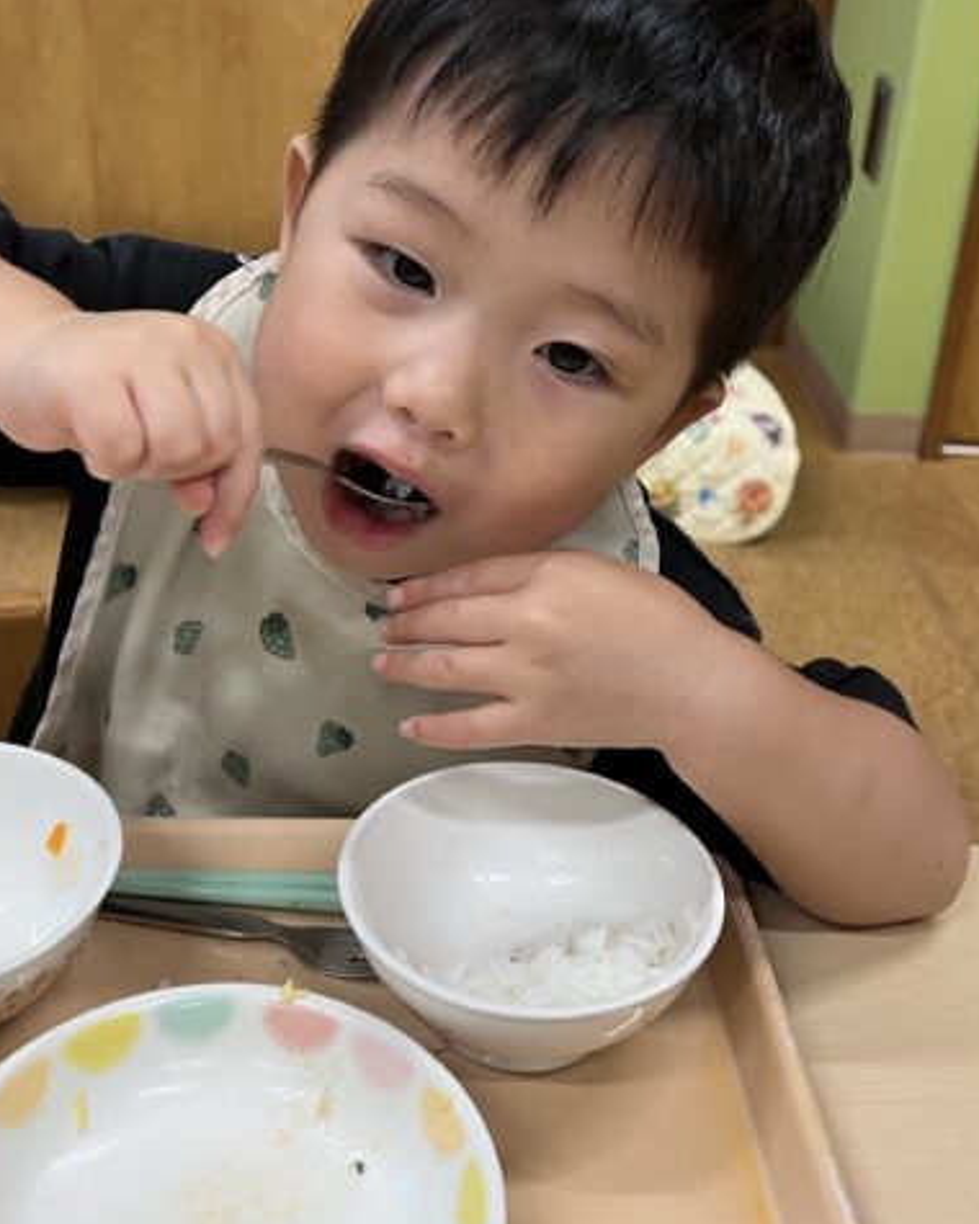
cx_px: 428
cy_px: 510
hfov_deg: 36.4
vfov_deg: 44.6
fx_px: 1485
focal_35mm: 41
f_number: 1.5
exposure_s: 1/60
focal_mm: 5.7
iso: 100
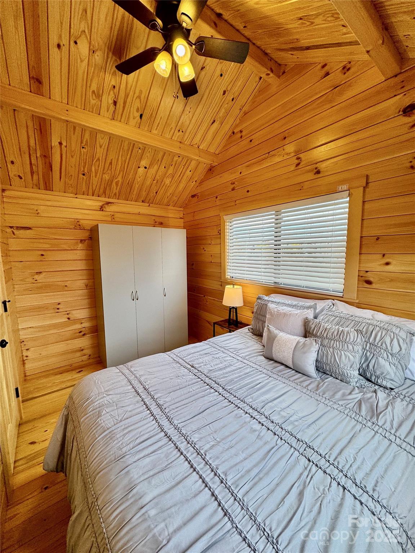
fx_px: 224
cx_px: 208
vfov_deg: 102.1
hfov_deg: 85.7
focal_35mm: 14
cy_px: 276
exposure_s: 1/120
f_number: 2.2
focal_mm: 2.22
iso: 64
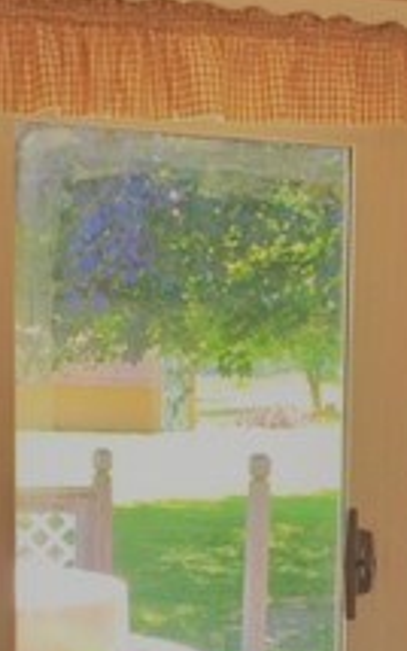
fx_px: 1631
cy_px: 593
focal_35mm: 92
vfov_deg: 22.0
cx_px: 307
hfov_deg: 14.2
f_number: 2.2
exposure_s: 1/120
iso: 40
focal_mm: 4.15
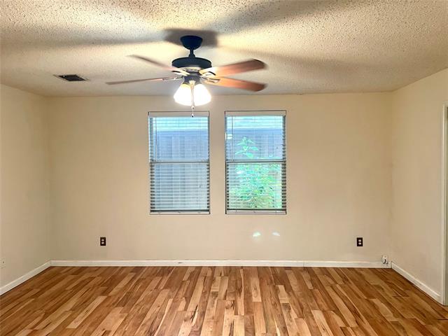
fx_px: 336
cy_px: 168
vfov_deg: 53.1
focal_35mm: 26
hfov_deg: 67.3
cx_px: 224
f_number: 1.6
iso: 200
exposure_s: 1/60
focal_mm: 4.2
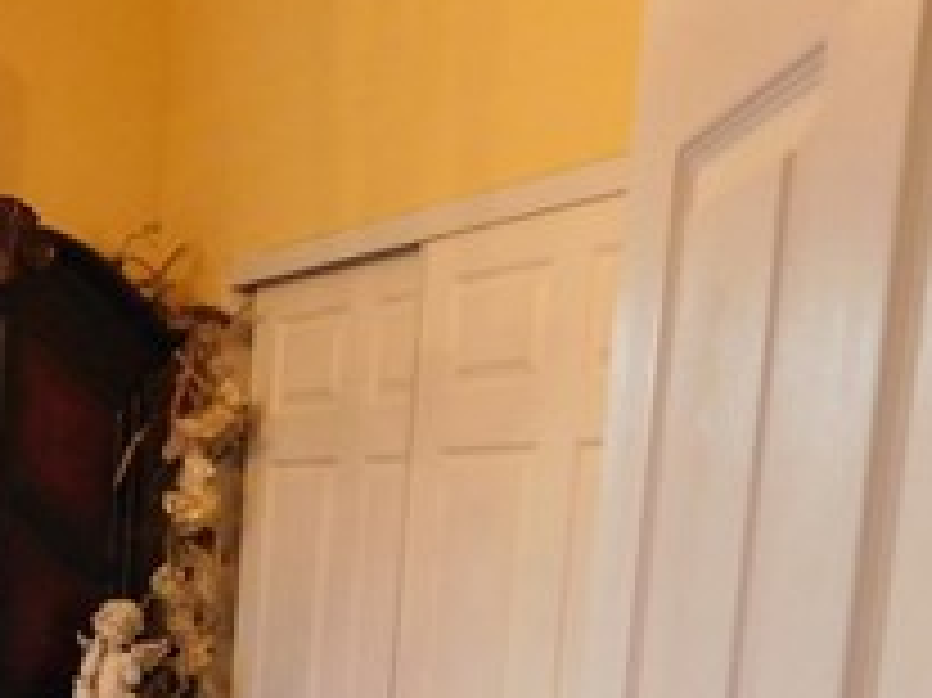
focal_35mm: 71
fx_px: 1910
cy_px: 842
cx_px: -176
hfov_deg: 24.9
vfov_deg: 19.5
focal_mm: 4
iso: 400
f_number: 3
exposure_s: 1/15
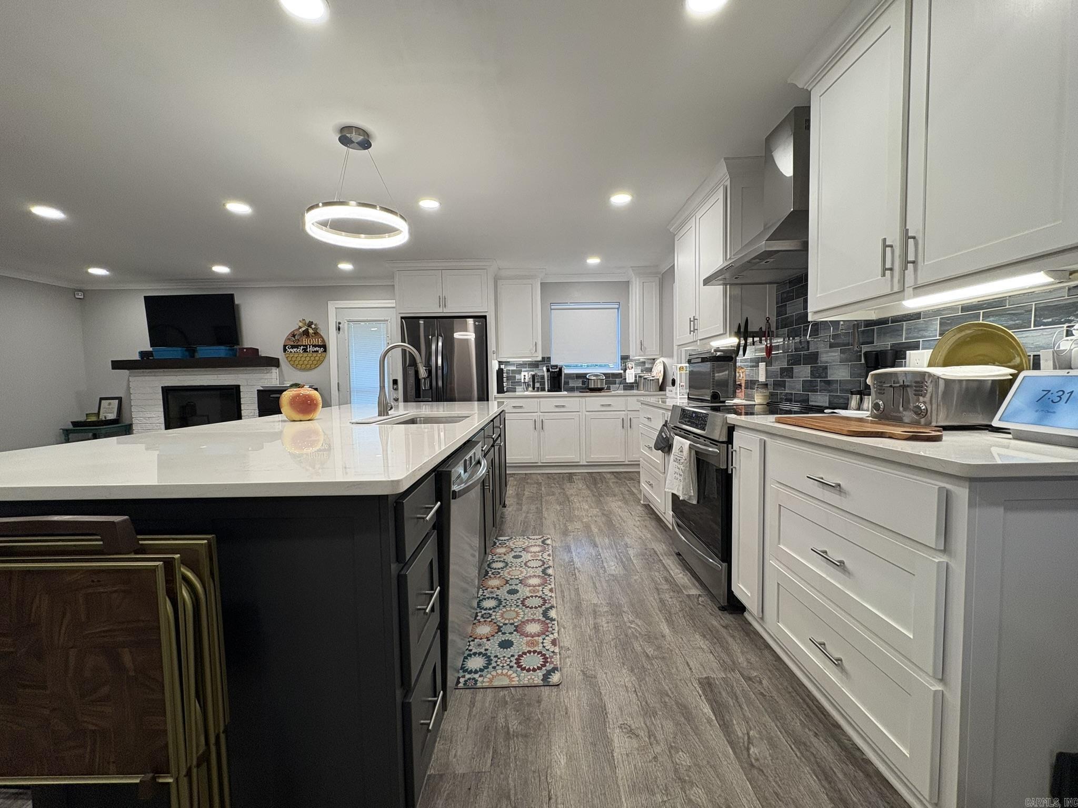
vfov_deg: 85.7
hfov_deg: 102.1
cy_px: 404
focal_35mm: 14
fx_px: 436
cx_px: 539
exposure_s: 1/120
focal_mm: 2.22
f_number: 2.2
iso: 160
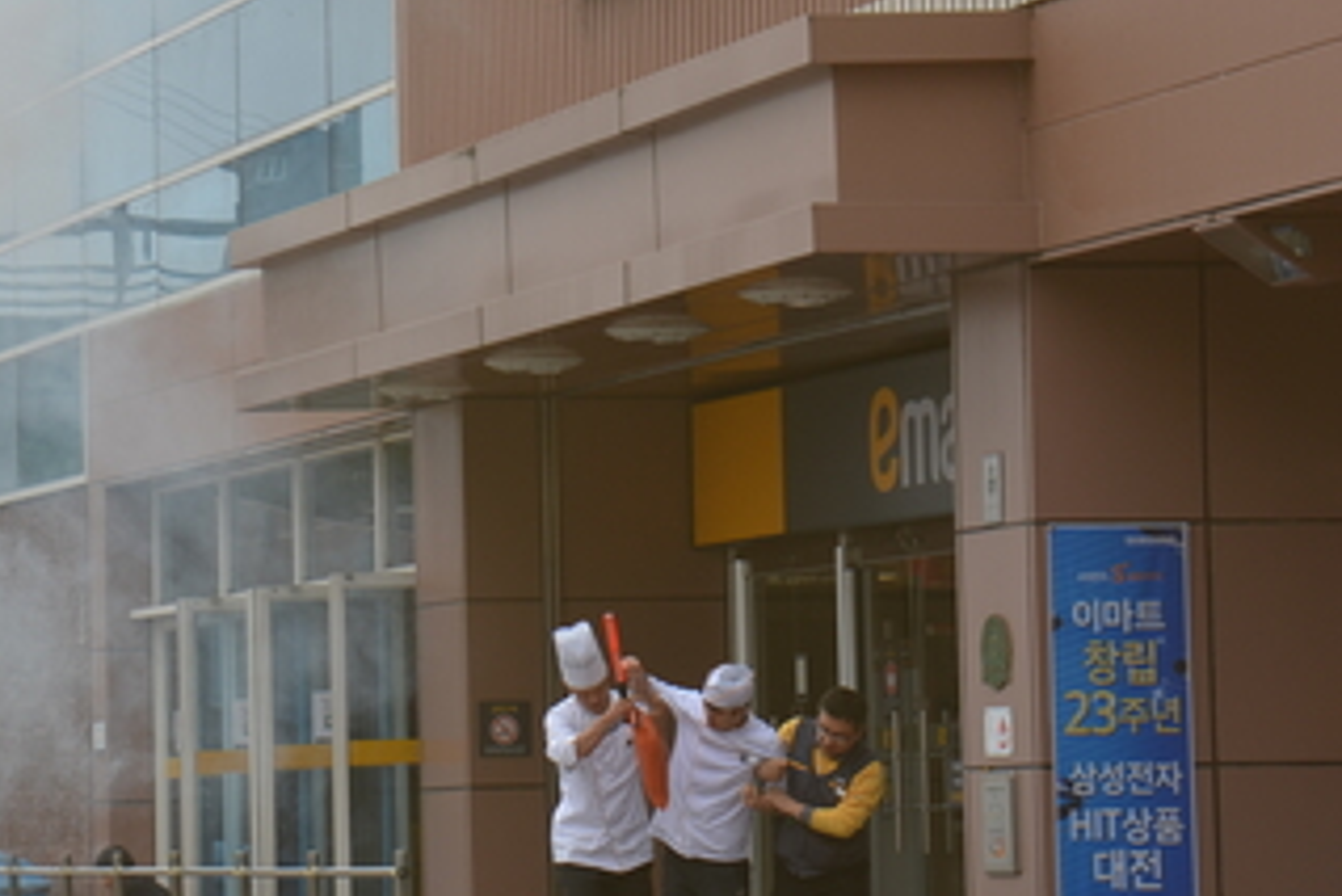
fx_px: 6597
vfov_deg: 7.8
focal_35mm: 177
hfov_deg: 11.6
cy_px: 484
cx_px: 408
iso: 200
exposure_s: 1/250
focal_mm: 65
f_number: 8
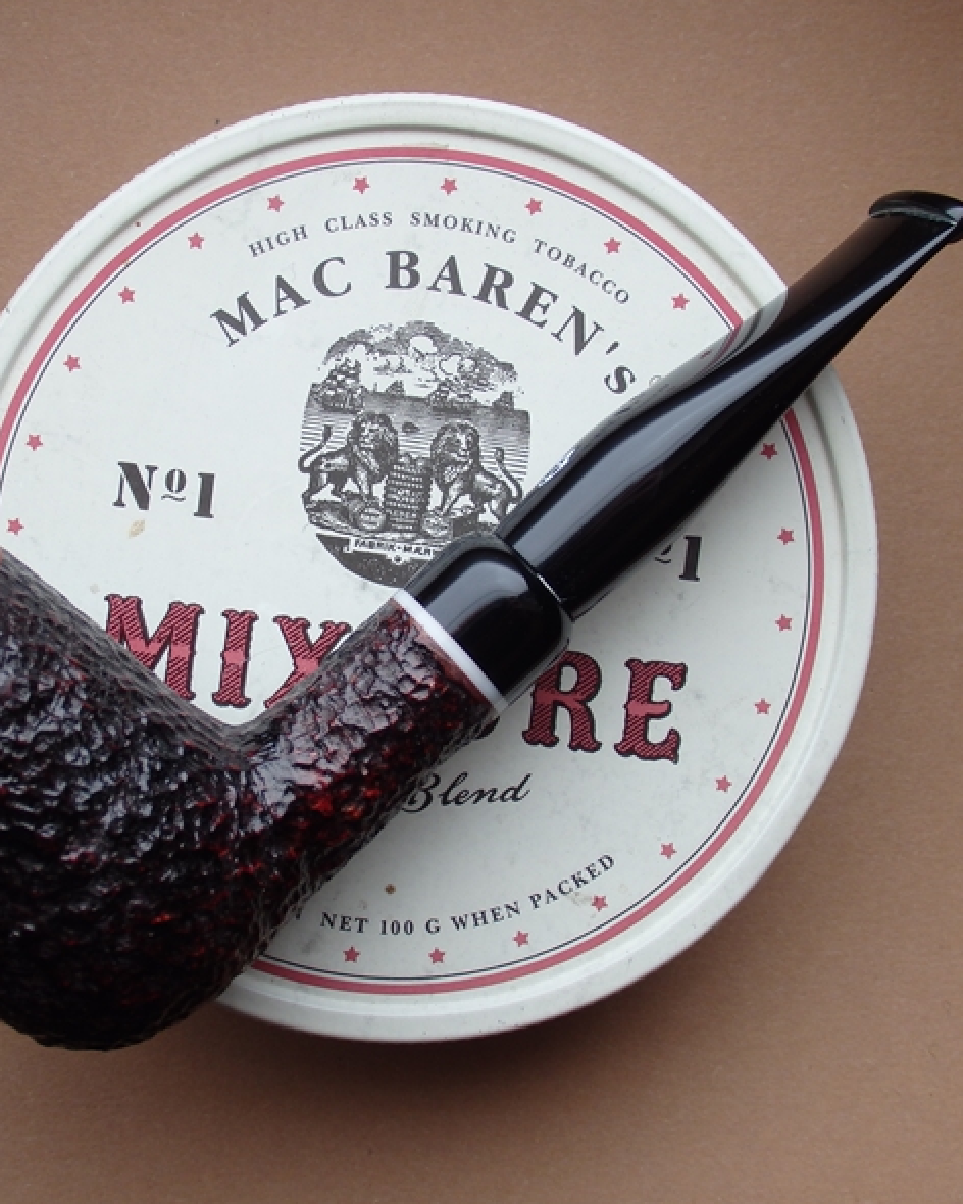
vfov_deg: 38.0
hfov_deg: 30.7
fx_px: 1746
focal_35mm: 49
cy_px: 594
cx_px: 371
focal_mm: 6.6
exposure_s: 1/50
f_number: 3.6
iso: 125
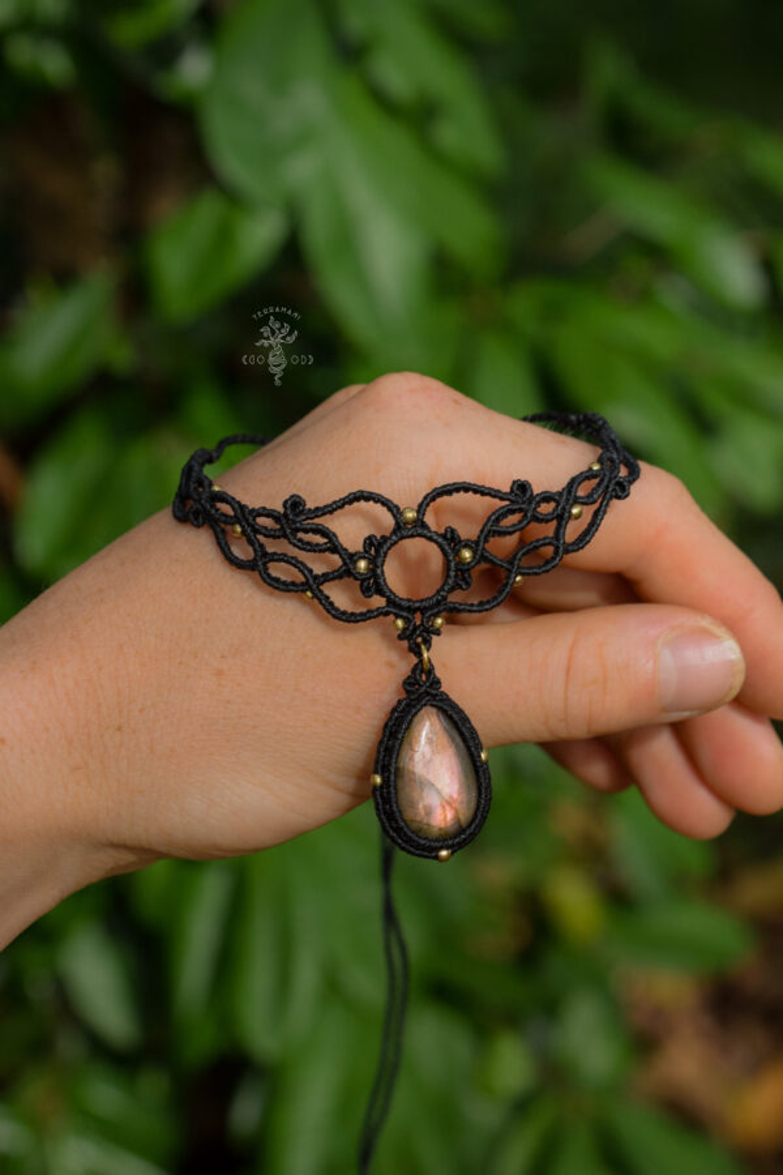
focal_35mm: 60
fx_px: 1957
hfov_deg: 22.6
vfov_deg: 33.4
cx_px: 392
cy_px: 588
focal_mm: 40
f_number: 7.1
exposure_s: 1/200
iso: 200
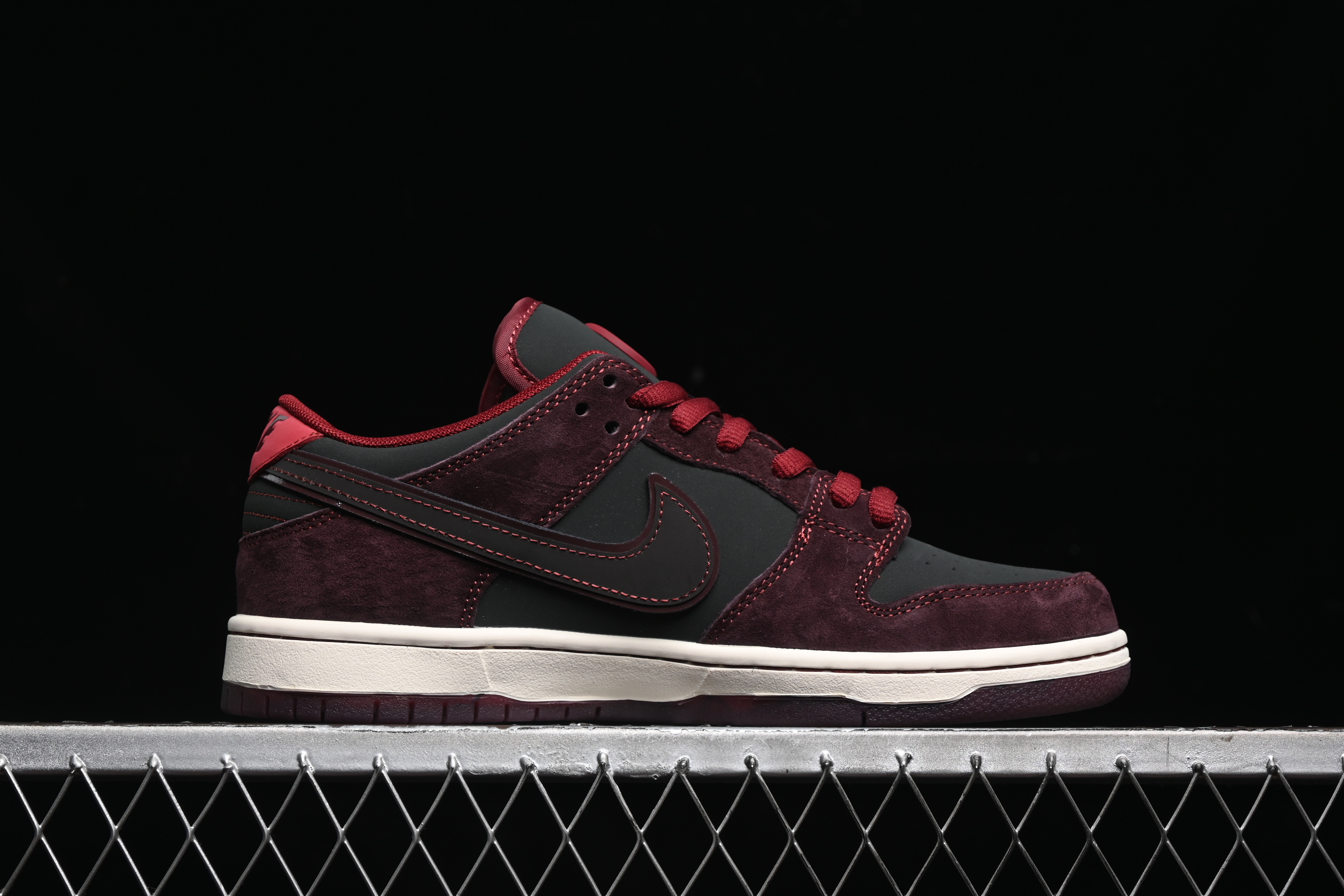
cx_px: 672
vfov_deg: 18.2
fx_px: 2800
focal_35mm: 75
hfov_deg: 27.0
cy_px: 448
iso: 160
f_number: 6.3
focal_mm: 50
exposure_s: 1/50
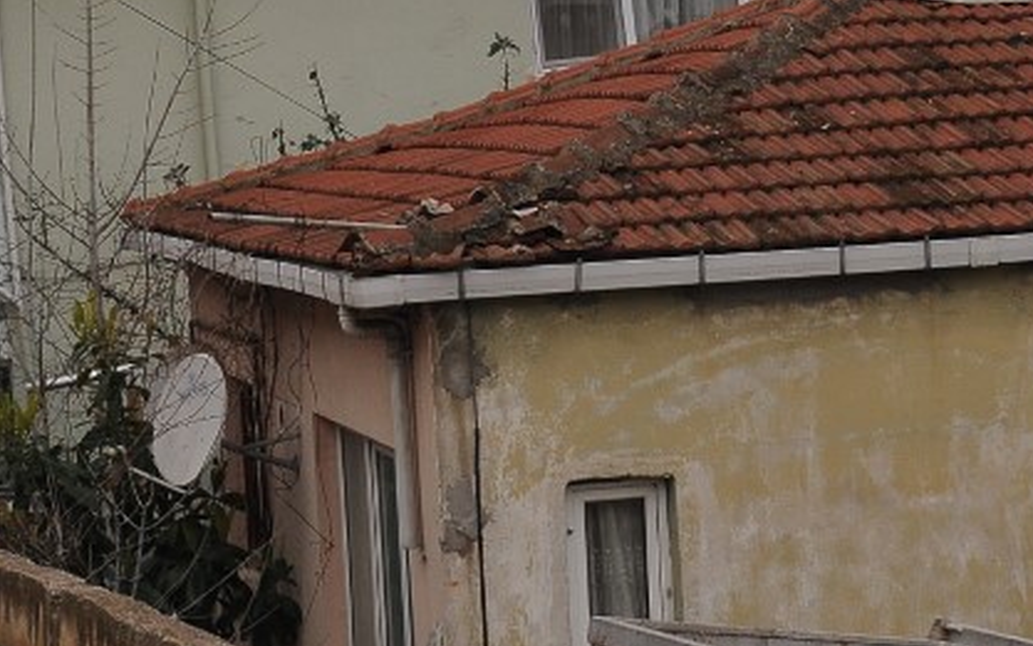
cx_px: 533
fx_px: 3464
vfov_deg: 10.6
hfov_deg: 17.0
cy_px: 48
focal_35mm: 123
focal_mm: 28
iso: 400
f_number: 10
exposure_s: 1/400
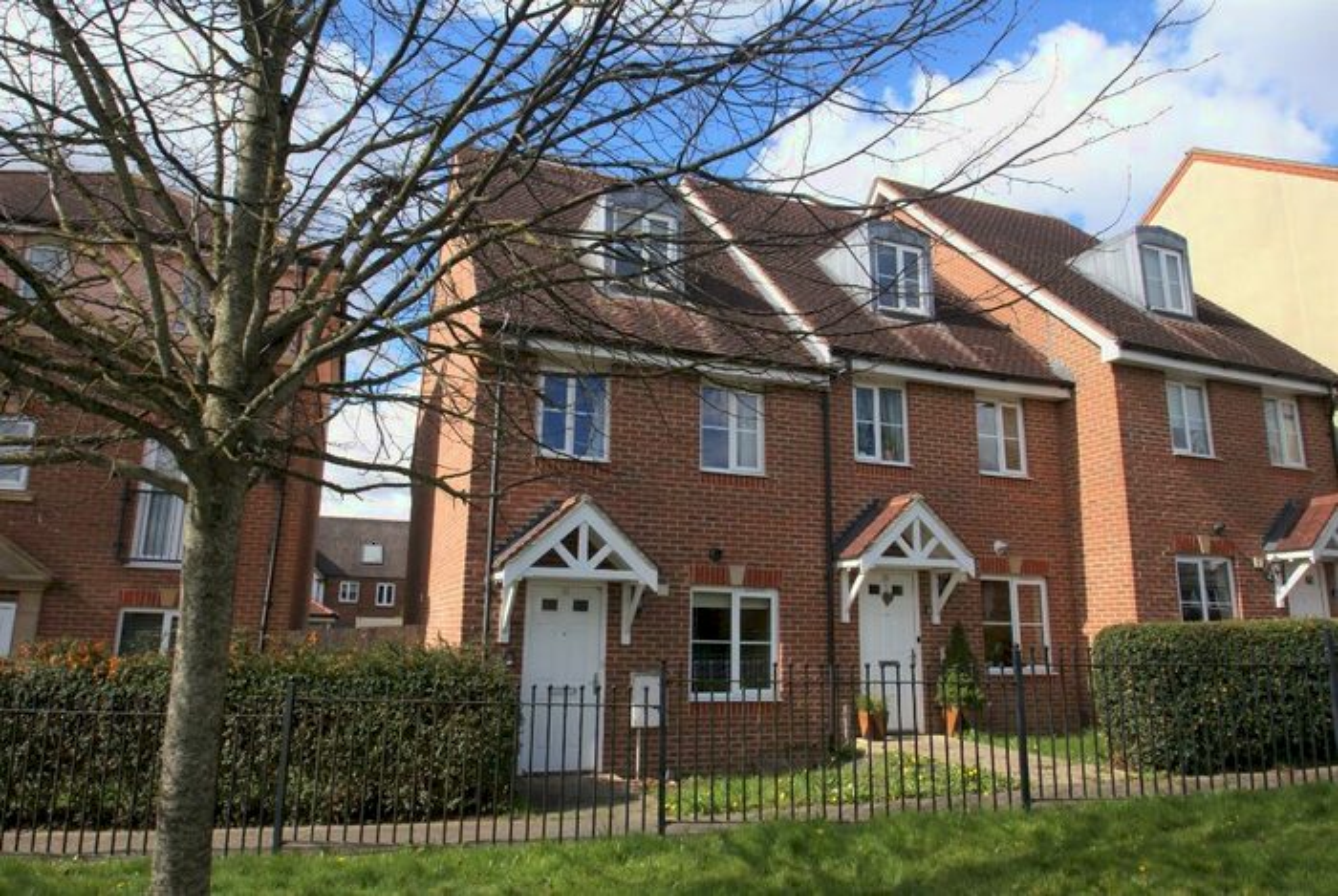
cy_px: 448
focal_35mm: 22
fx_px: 837
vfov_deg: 56.3
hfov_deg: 77.2
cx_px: 669
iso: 100
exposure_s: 1/125
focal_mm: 15
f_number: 10
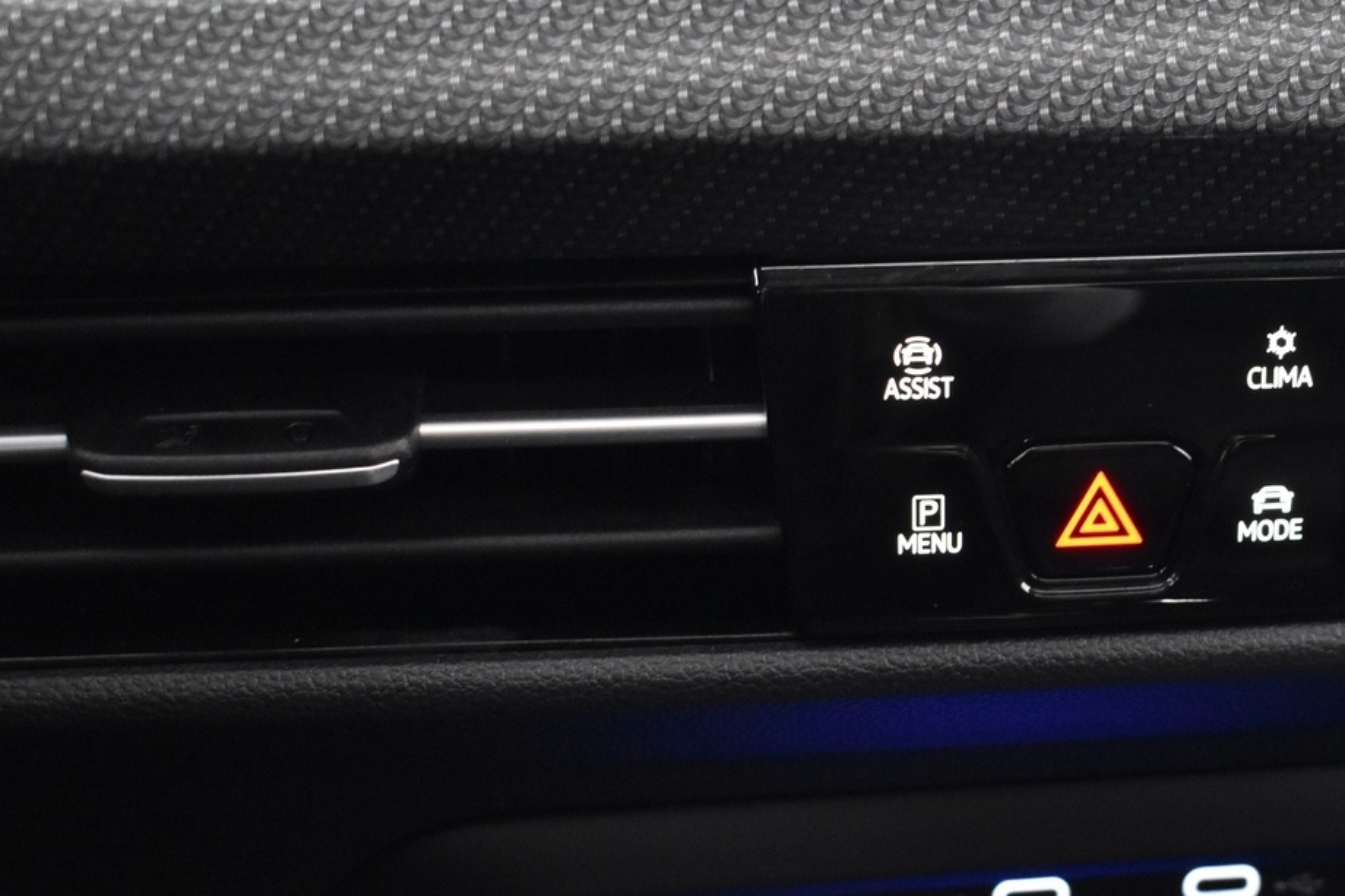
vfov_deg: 16.6
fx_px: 3058
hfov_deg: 24.5
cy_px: 699
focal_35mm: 82
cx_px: 1051
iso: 3200
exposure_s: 1/10
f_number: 4.2
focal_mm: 31
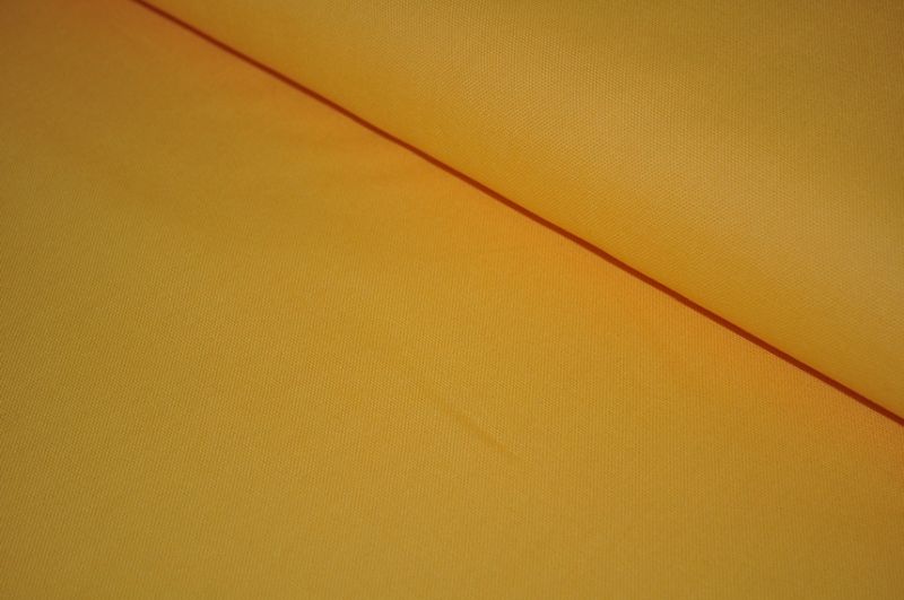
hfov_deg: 29.9
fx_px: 1693
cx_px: 452
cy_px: 300
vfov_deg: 20.1
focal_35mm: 68
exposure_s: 1/60
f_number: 5.3
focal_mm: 45
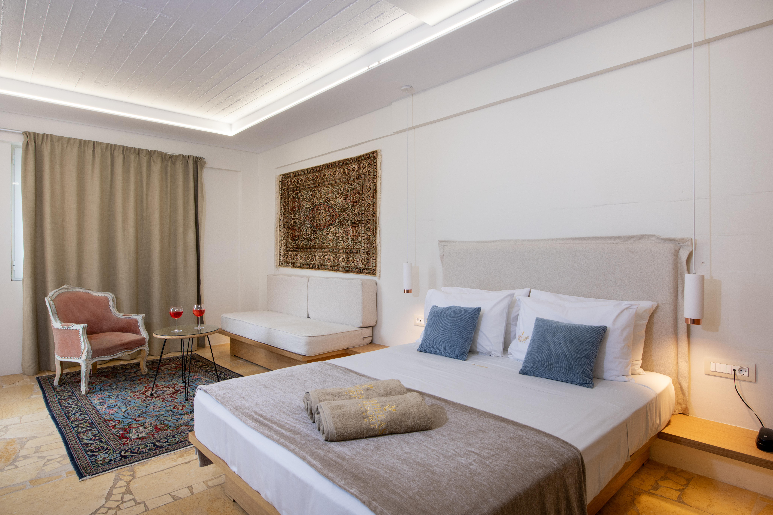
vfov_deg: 61.9
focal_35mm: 20
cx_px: 386
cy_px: 258
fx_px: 429
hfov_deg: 84.0
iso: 100
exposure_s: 1/8
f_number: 11
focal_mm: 20
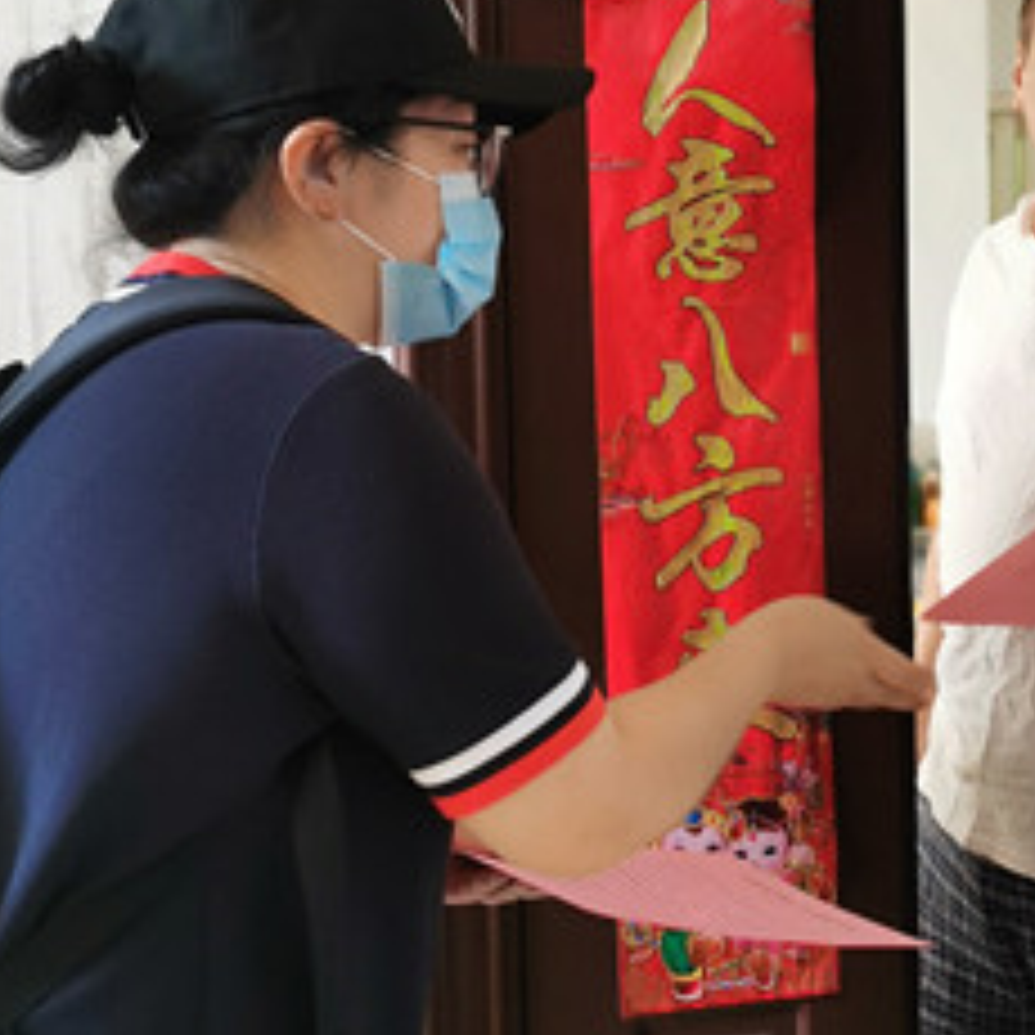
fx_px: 1928
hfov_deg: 29.7
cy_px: 342
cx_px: 724
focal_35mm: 57
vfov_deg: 29.8
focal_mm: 5.56
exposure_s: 1/50
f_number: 1.6
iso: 320
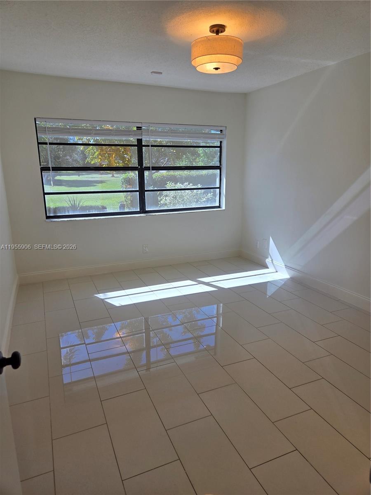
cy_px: 248
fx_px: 329
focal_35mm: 23
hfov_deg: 58.9
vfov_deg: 73.9
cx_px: 186
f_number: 1.8
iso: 25
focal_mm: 5.4
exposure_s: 1/130
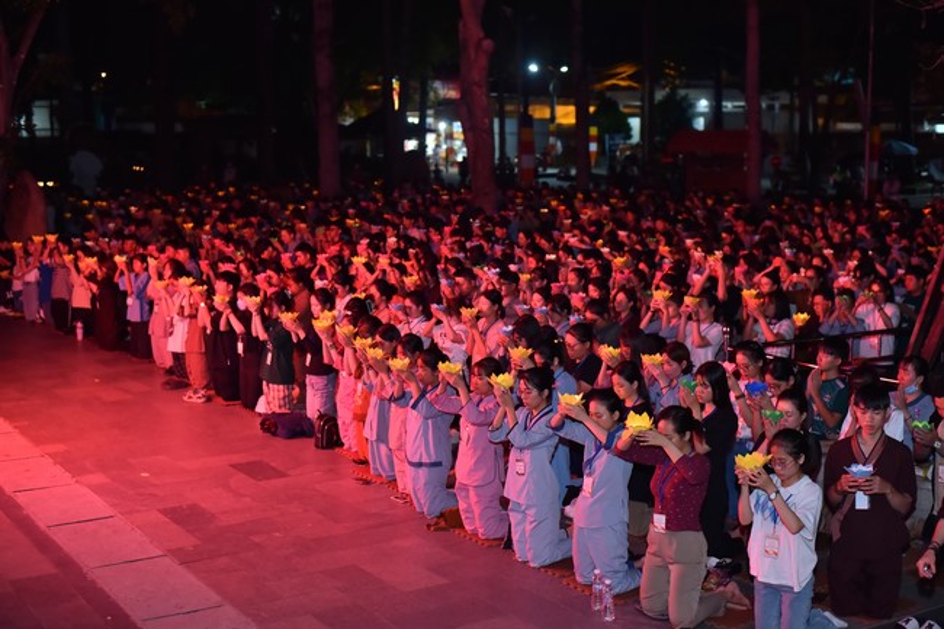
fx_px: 1311
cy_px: 314
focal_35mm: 50
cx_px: 472
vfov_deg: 27.0
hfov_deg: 39.6
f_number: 2.8
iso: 1250
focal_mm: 50
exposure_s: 1/125
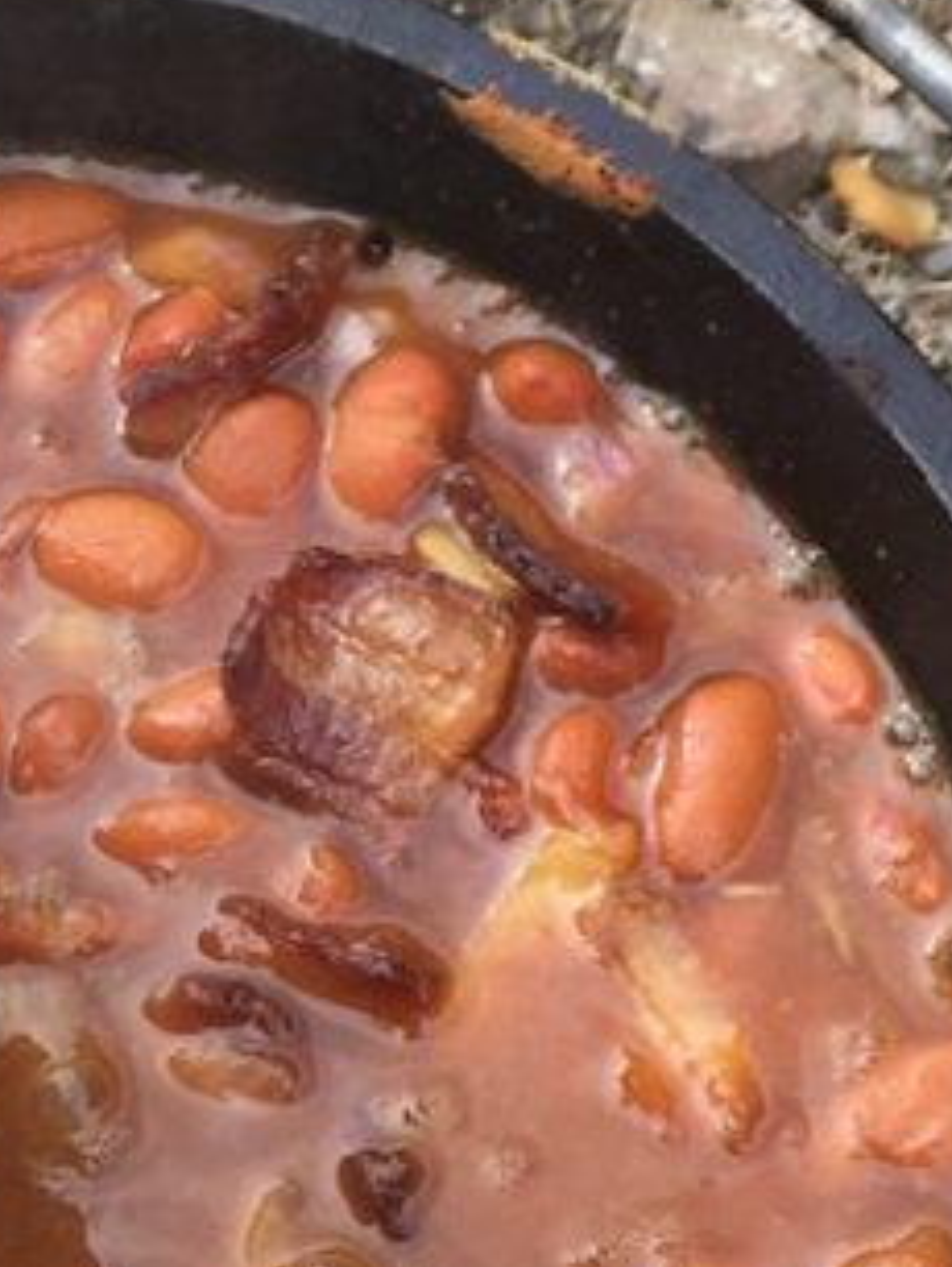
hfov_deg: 14.8
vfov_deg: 20.0
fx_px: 3552
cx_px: -195
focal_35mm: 97
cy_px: 998
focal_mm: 4.15
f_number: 2.2
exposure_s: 1/507
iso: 32
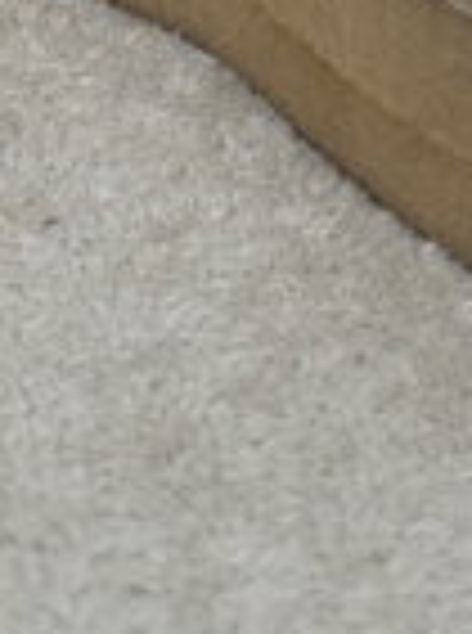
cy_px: -546
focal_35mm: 182
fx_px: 3324
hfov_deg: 8.1
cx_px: 346
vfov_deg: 10.2
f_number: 1.78
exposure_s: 1/60
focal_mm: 6.76
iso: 100
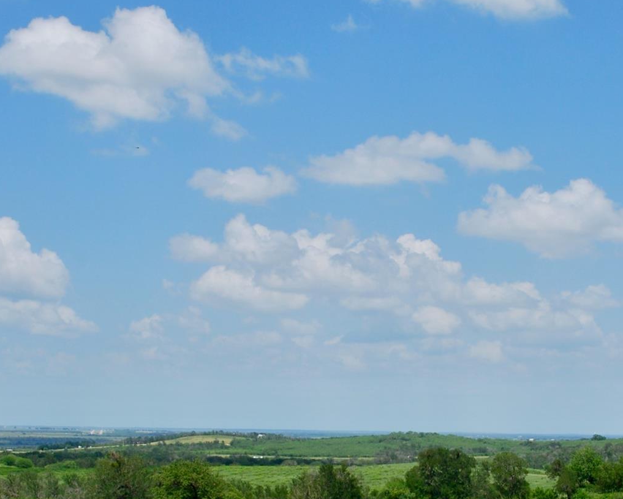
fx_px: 1308
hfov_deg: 26.8
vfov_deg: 21.6
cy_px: 287
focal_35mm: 71
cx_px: 360
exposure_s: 1/320
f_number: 9
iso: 100
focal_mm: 25
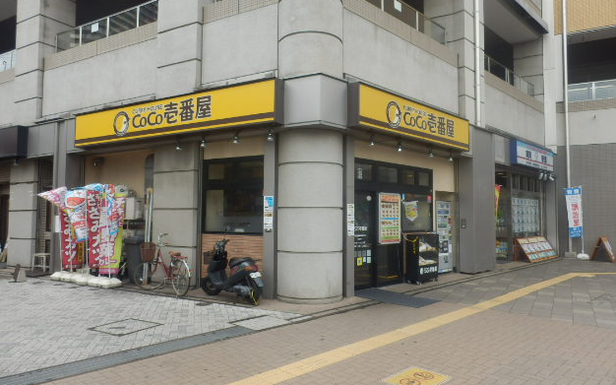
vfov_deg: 47.5
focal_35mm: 26
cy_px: 175
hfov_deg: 70.4
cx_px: 314
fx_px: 436
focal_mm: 4.2
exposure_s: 1/320
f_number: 3
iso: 80
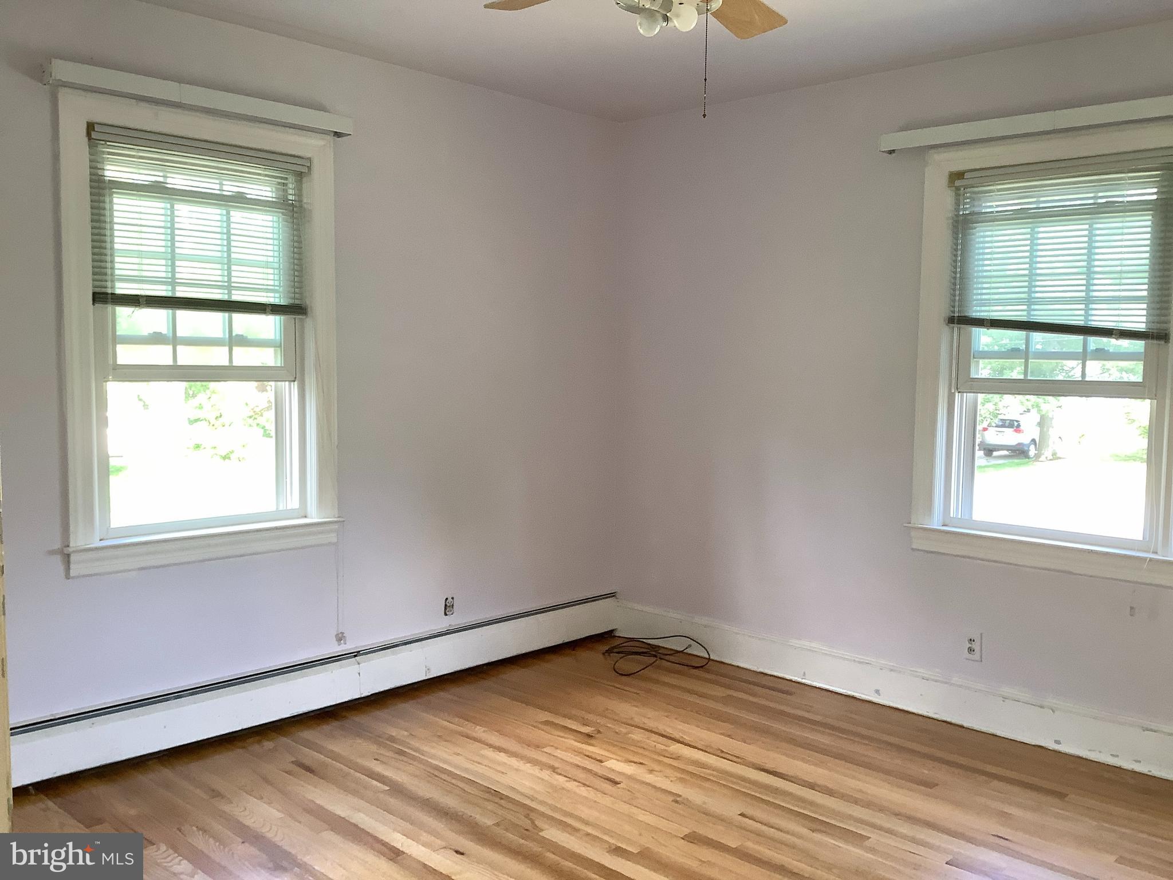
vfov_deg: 45.4
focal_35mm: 31
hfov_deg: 58.4
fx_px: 1050
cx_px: 586
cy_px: 440
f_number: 2.4
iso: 64
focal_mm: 3.3
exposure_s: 1/50
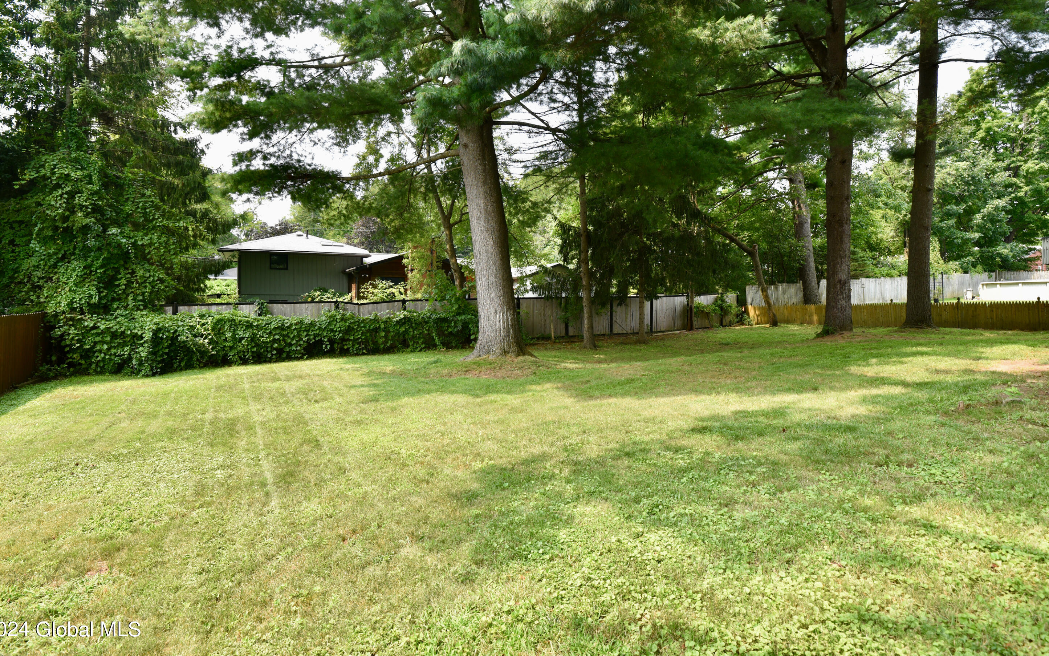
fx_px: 515
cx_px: 512
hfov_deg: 91.1
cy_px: 299
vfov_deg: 64.9
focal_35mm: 18
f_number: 6.3
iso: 250
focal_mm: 17
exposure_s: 1/160
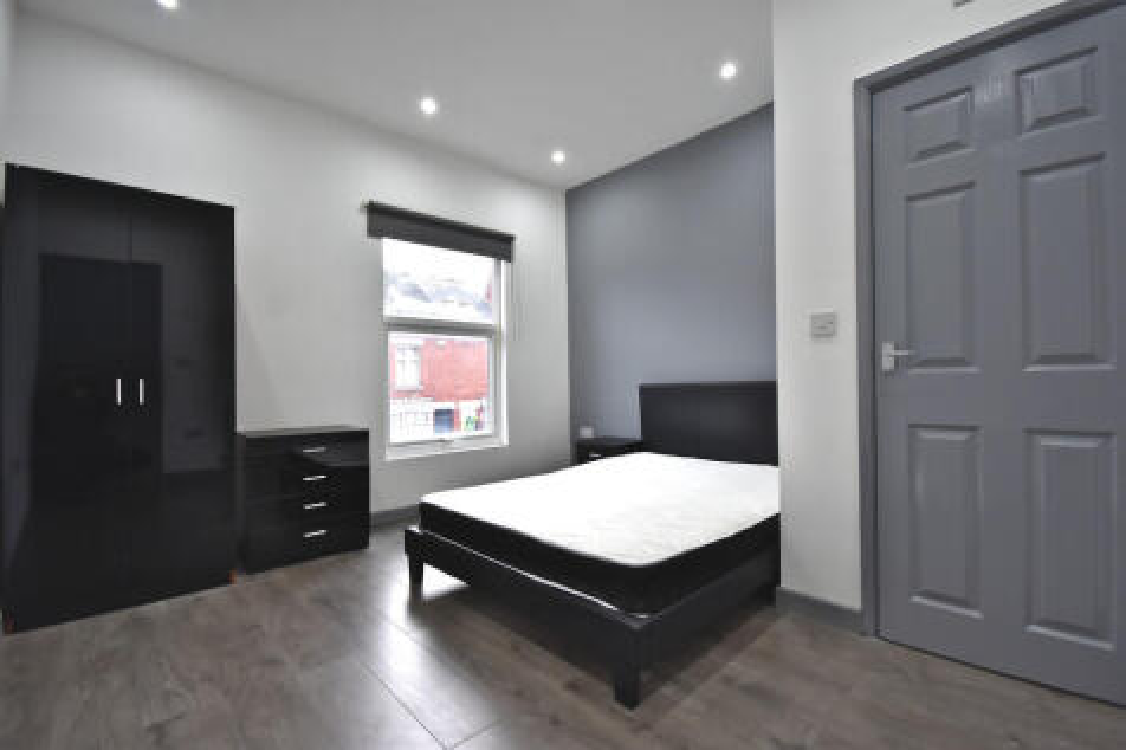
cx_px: 563
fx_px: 469
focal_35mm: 15
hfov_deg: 100.4
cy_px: 375
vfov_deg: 77.3
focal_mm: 10
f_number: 4.5
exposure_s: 1/80
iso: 800
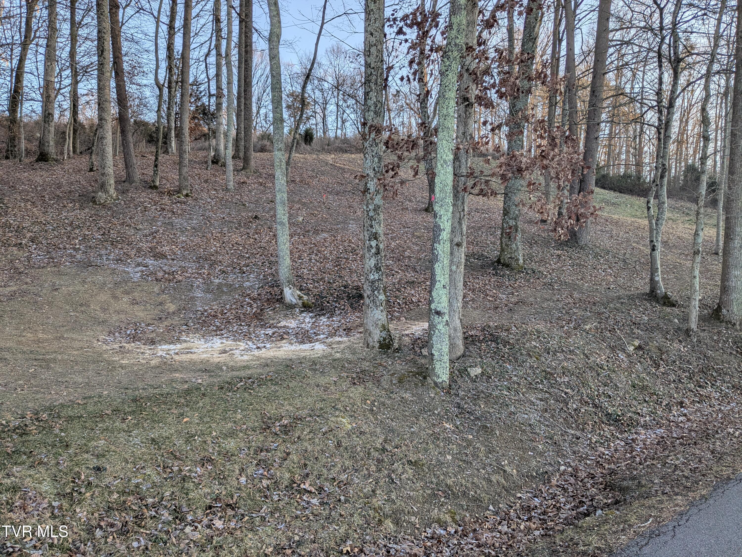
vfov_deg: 51.4
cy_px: 278
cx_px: 371
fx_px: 579
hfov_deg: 65.3
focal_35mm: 27
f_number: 1.73
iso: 34
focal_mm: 4.38
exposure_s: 1/180
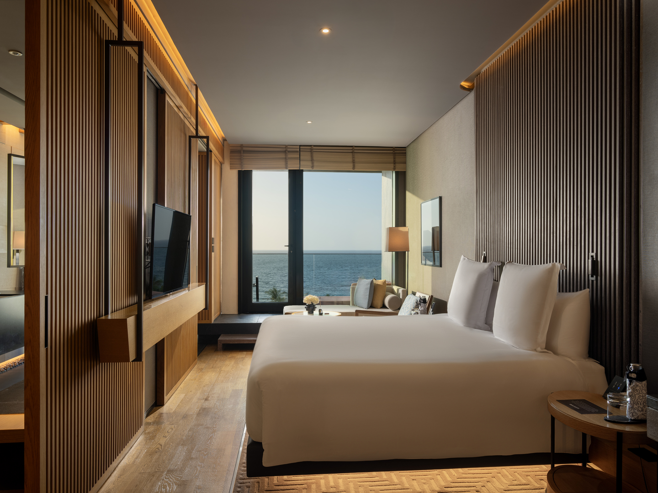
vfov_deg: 54.9
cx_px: 329
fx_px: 475
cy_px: 246
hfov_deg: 69.4
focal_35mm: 25
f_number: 11
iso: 250
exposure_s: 1/30
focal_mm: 32
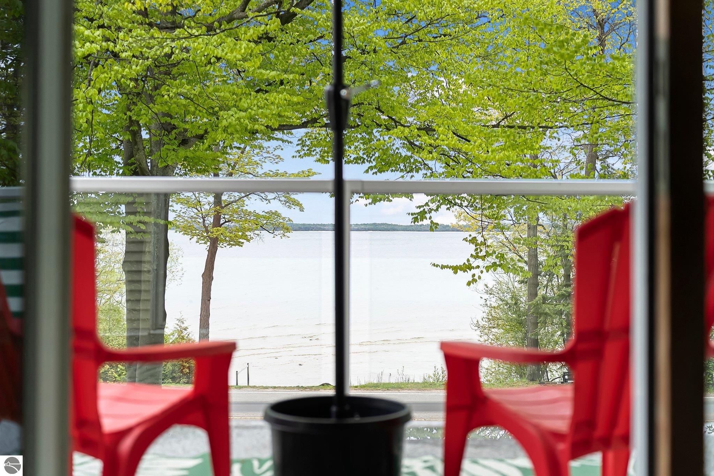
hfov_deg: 47.4
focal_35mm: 41
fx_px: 813
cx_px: 357
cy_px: 238
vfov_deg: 32.7
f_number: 2.2
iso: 640
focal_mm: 41
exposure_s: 1/2000
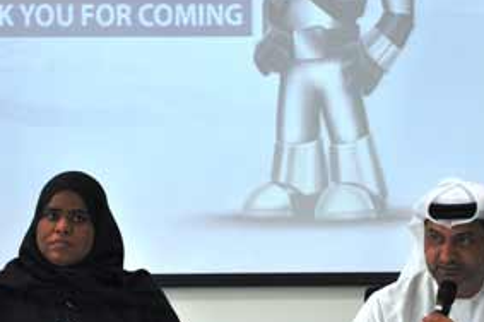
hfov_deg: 7.4
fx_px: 3732
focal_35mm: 278
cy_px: 192
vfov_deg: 4.9
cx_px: 277
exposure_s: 1/60
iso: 500
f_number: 5.6
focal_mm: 105
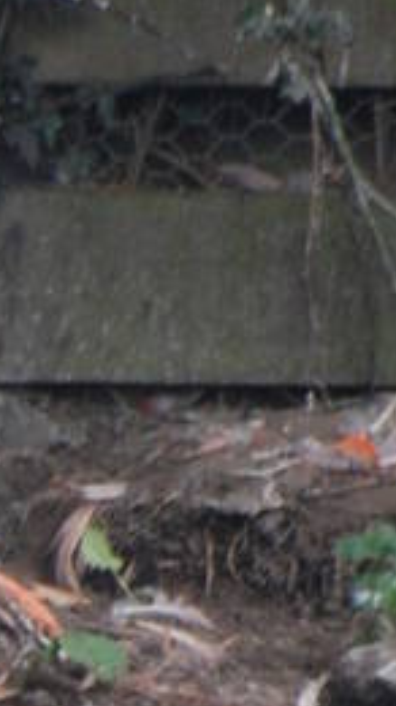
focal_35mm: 2906
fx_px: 54318
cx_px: -820
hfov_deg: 0.4
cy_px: 706
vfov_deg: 0.7
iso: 400
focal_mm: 300
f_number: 5.6
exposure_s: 1/320
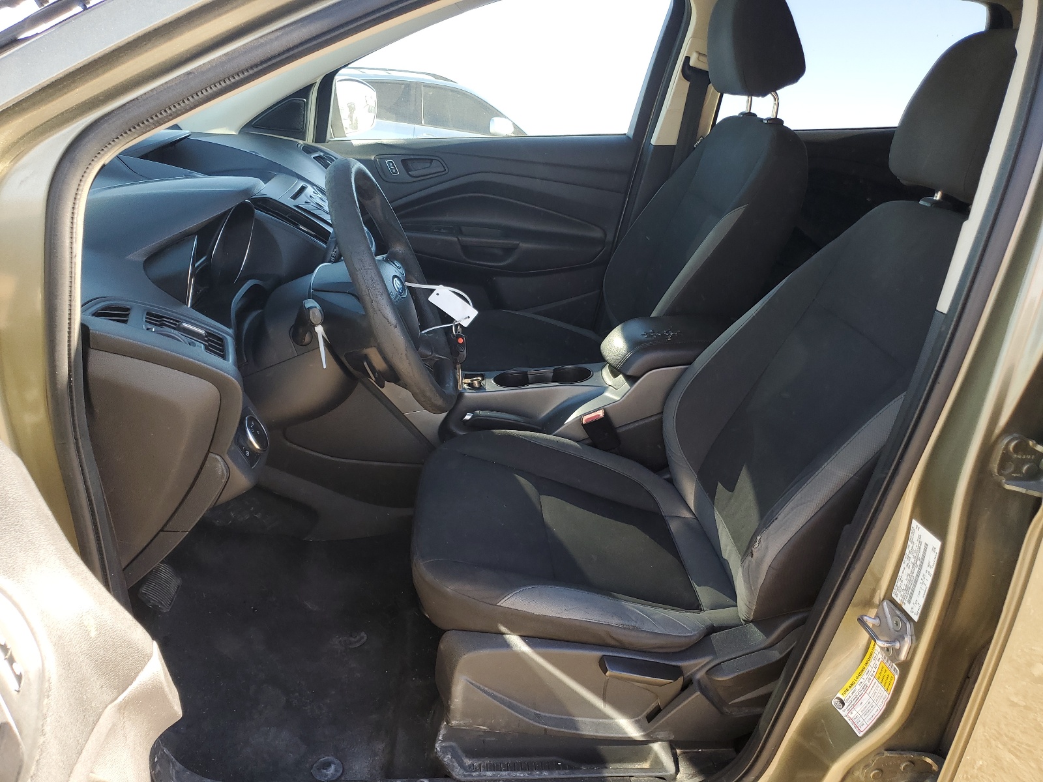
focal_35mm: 26
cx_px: 522
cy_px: 391
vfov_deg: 53.1
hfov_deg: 67.3
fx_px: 783
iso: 50
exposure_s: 1/200
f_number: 1.5
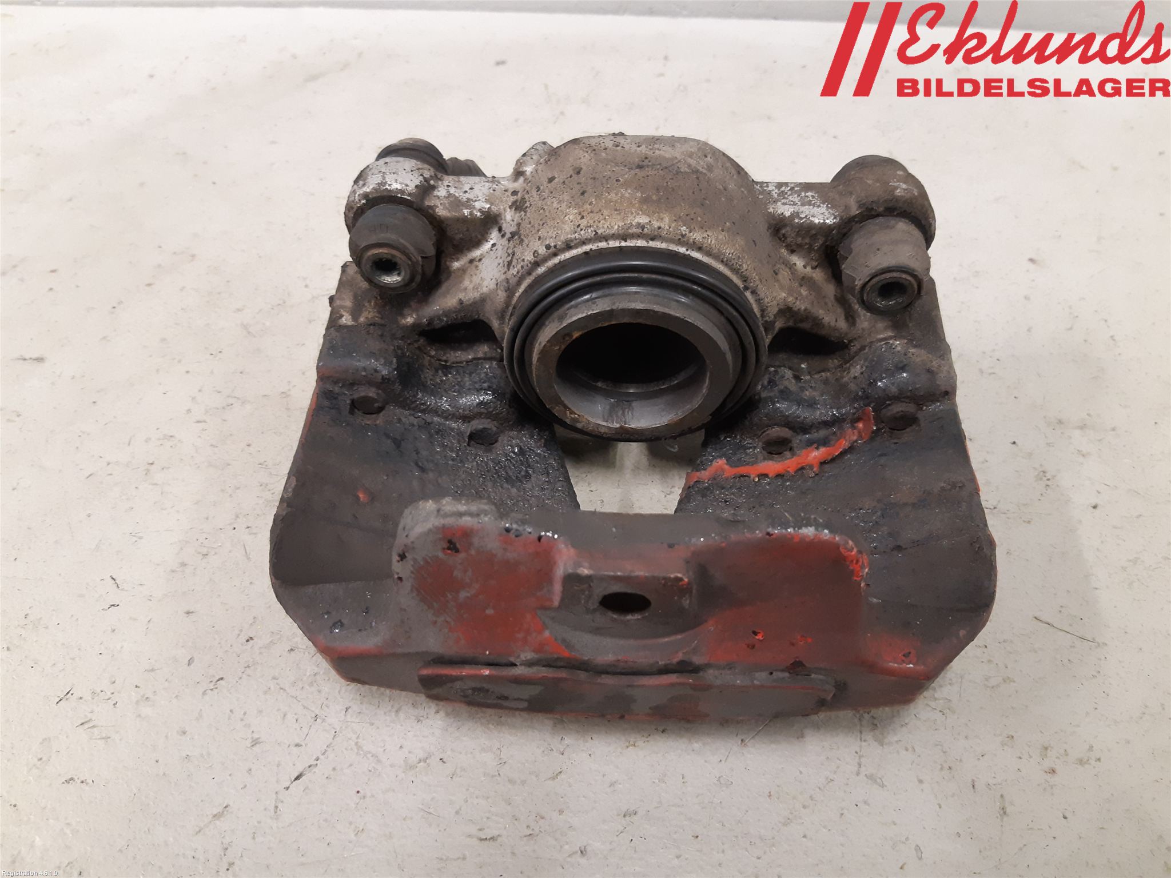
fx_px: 880
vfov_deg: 53.1
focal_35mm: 26
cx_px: 586
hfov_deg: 67.3
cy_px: 439
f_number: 1.7
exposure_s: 1/33
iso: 200
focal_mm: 3.93
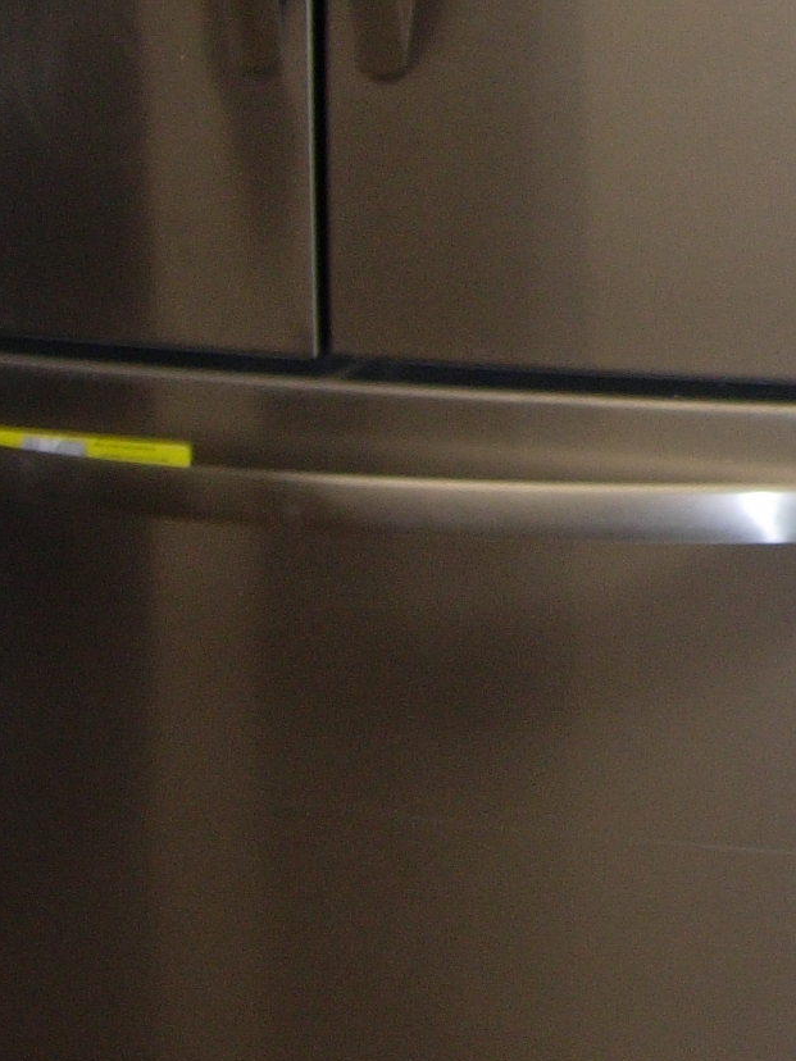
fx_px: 3649
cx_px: 1597
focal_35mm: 119
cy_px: 36
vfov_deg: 16.3
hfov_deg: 11.3
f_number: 2.8
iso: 79
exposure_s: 1/32
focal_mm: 7.8
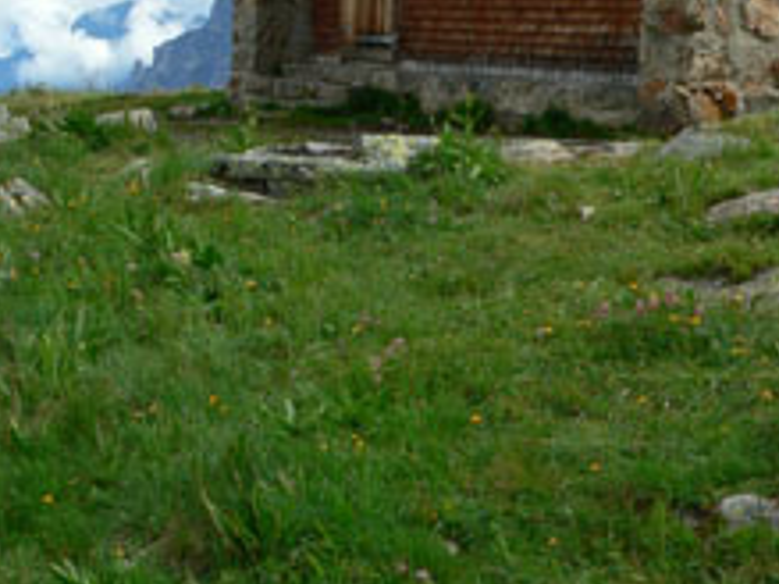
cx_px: 583
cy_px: 28
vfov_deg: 19.4
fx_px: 1664
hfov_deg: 26.0
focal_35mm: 74
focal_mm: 6
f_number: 4
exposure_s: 1/500
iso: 80
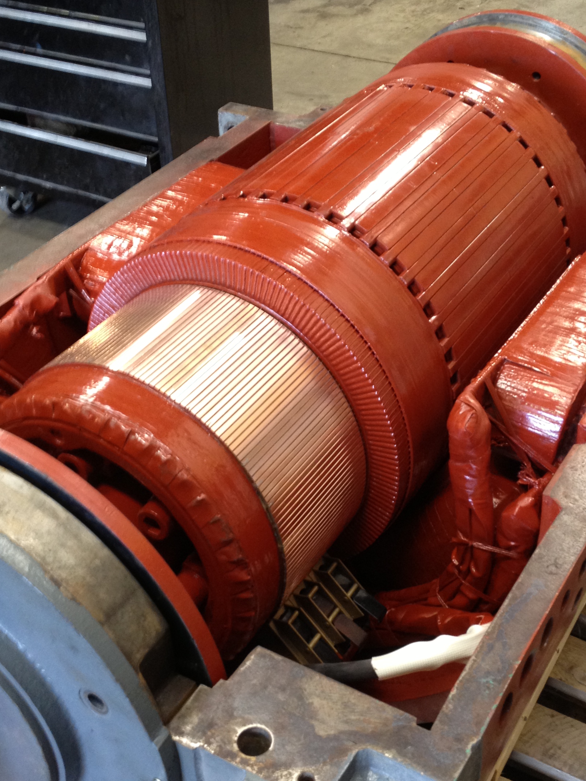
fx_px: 1196
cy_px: 435
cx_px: 279
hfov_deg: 27.5
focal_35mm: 53
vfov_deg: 36.1
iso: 100
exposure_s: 1/20
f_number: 2.4
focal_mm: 4.28
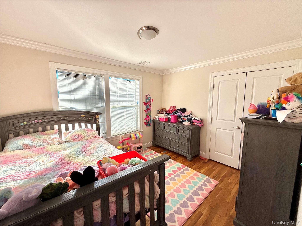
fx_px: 122
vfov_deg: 85.7
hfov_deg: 102.1
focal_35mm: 14
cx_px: 151
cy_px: 113
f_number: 2.2
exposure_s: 1/232
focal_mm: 2.22
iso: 50
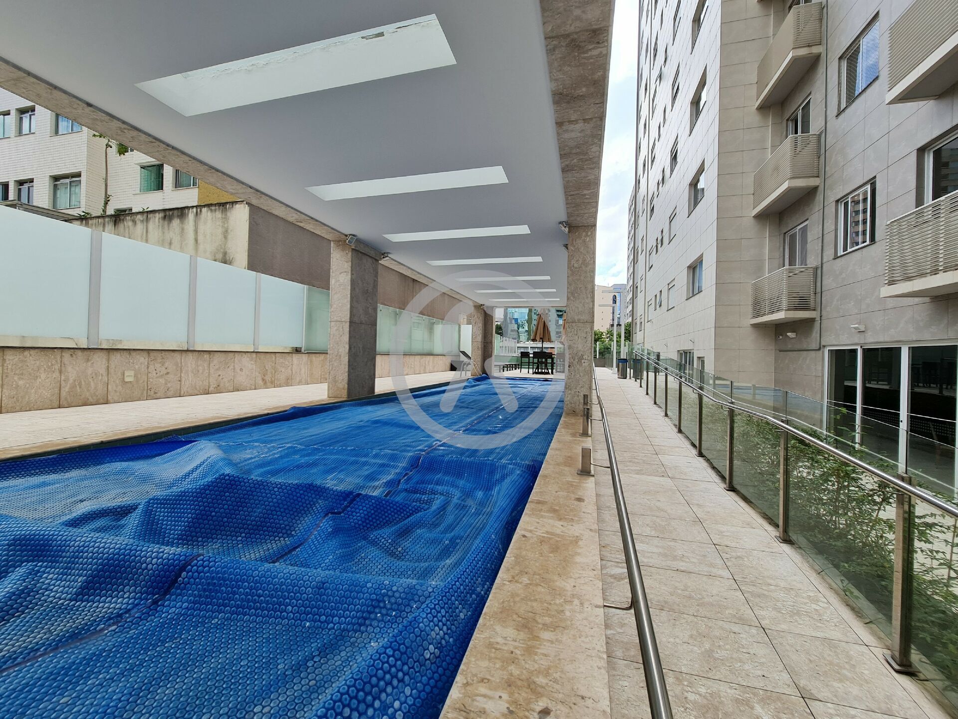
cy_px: 360
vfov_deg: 89.9
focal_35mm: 13
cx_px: 479
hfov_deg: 106.2
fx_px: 360
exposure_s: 1/572
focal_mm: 2.2
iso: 64
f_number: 2.2
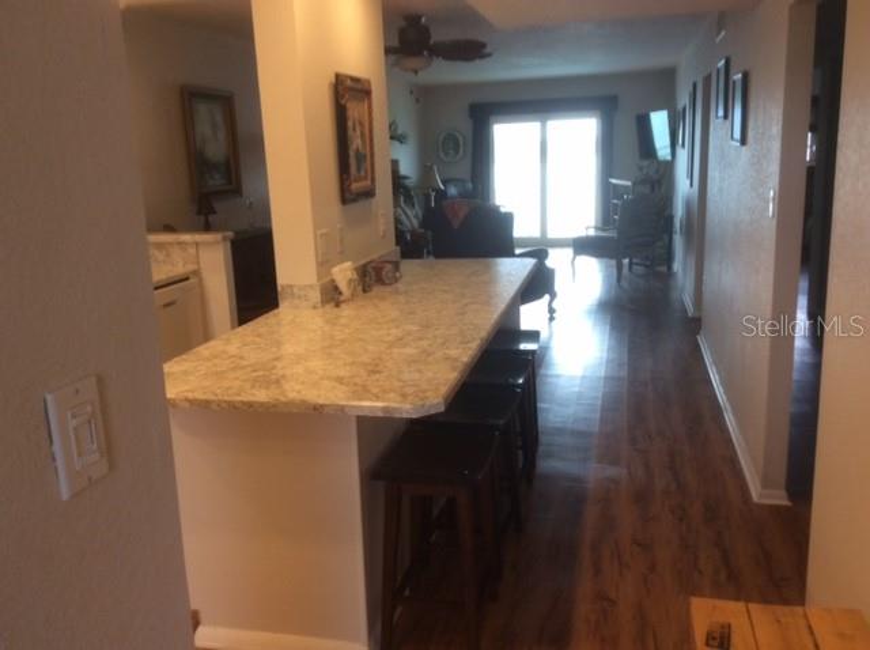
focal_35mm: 32
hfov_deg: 56.9
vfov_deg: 44.1
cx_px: 435
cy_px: 325
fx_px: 803
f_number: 2.4
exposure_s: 1/24
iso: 32
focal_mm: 3.3
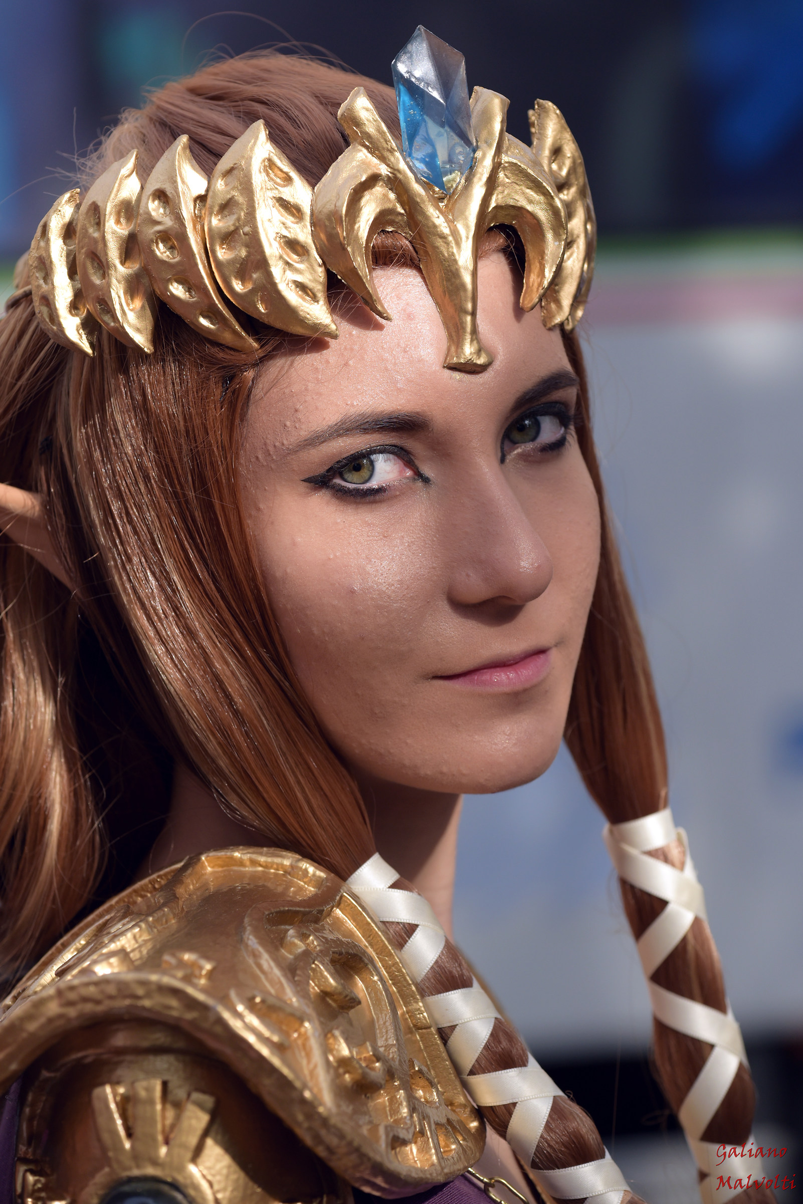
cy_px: 602
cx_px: 402
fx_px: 4513
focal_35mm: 135
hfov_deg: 10.2
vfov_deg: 15.2
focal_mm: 135
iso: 560
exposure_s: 1/1000
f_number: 6.3
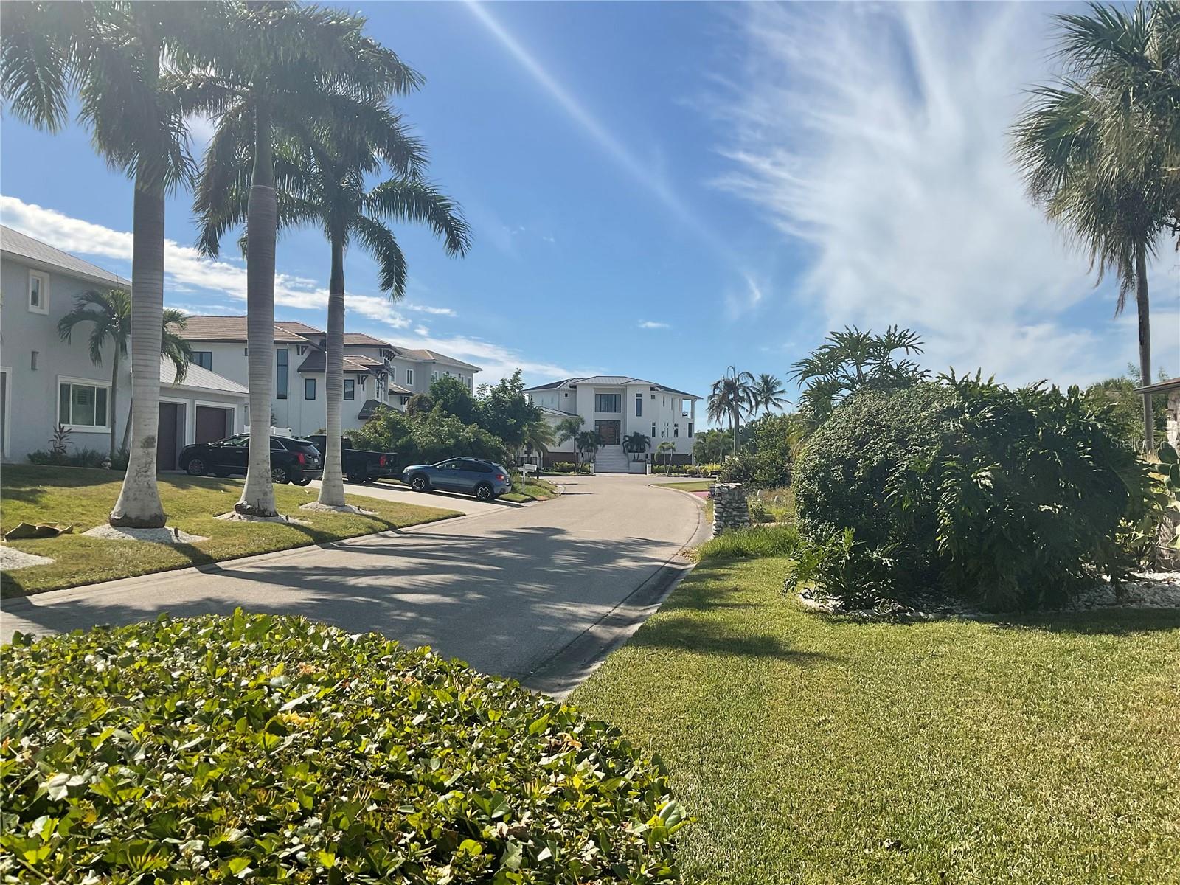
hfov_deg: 61.7
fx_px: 989
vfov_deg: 48.2
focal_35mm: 29
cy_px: 442
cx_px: 590
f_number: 1.8
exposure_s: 1/3322
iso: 20
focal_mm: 3
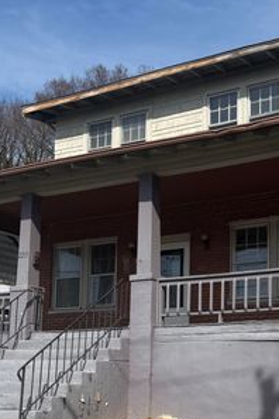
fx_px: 651
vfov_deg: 35.1
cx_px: 213
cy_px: 300
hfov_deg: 23.9
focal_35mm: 56
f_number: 1.78
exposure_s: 1/4975
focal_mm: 6.76
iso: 80
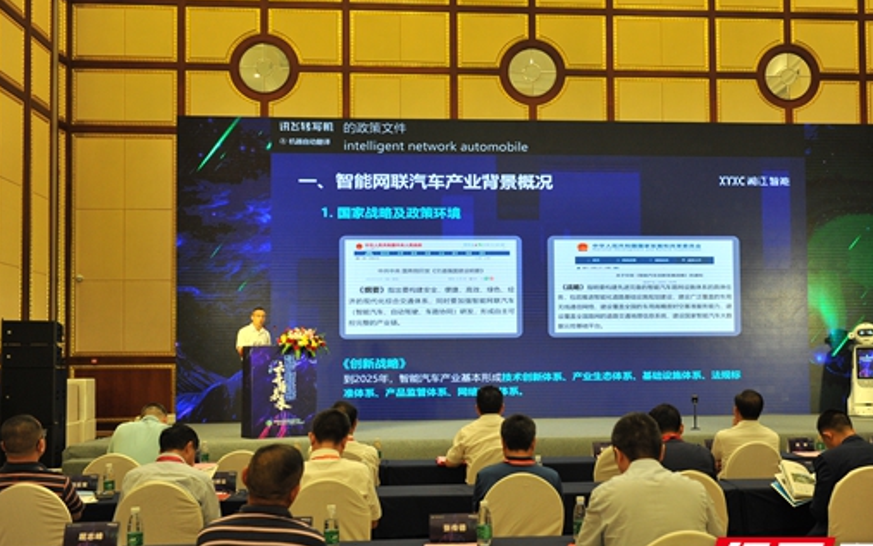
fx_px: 976
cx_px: 508
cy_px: 321
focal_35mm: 41
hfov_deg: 48.0
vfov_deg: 31.2
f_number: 4.5
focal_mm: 34
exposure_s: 1/200
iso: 2000
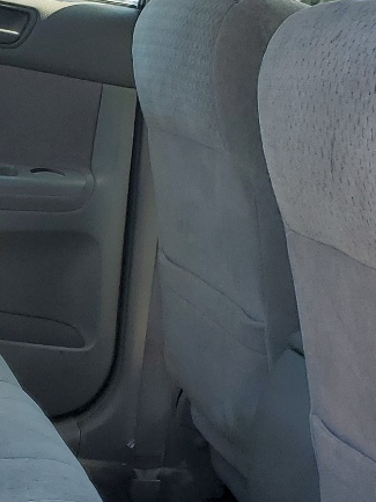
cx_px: -113
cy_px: 321
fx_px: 1390
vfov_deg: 20.4
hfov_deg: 14.7
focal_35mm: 96
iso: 50
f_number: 1.5
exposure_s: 1/667
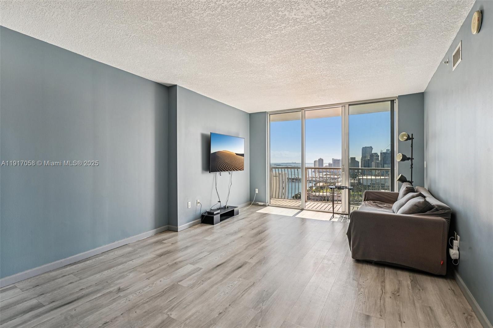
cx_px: 246
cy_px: 164
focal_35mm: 17
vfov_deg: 70.3
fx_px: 233
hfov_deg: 93.3
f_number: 8
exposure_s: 1/50
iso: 100
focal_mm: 17
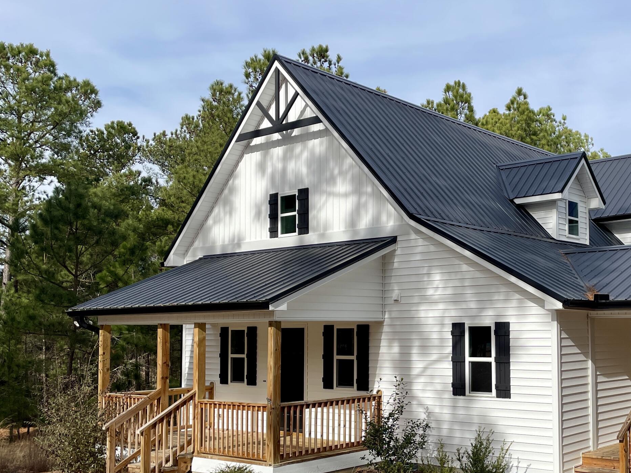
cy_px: 294
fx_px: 766
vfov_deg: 34.2
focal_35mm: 42
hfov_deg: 43.1
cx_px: 487
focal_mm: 4.2
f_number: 1.6
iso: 32
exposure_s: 1/4000
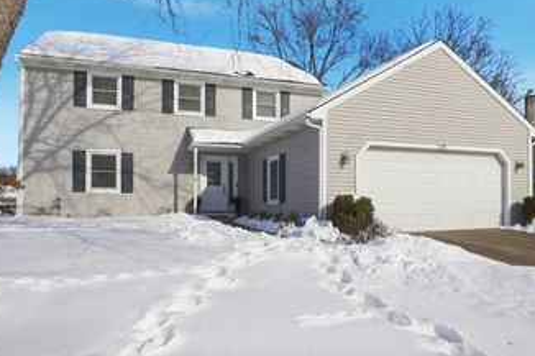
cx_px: 281
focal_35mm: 23
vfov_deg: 54.7
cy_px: 145
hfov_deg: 76.1
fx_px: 342
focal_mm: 10
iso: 100
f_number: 4
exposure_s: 1/4000
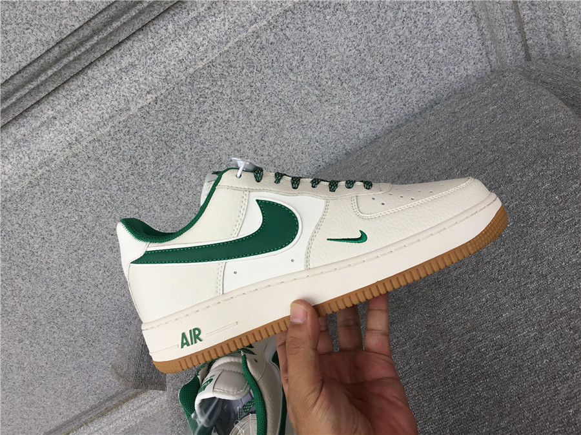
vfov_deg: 45.4
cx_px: 290
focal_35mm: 31
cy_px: 218
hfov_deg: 58.4
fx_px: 520
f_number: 2.4
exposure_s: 1/232
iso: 25
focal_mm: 3.3
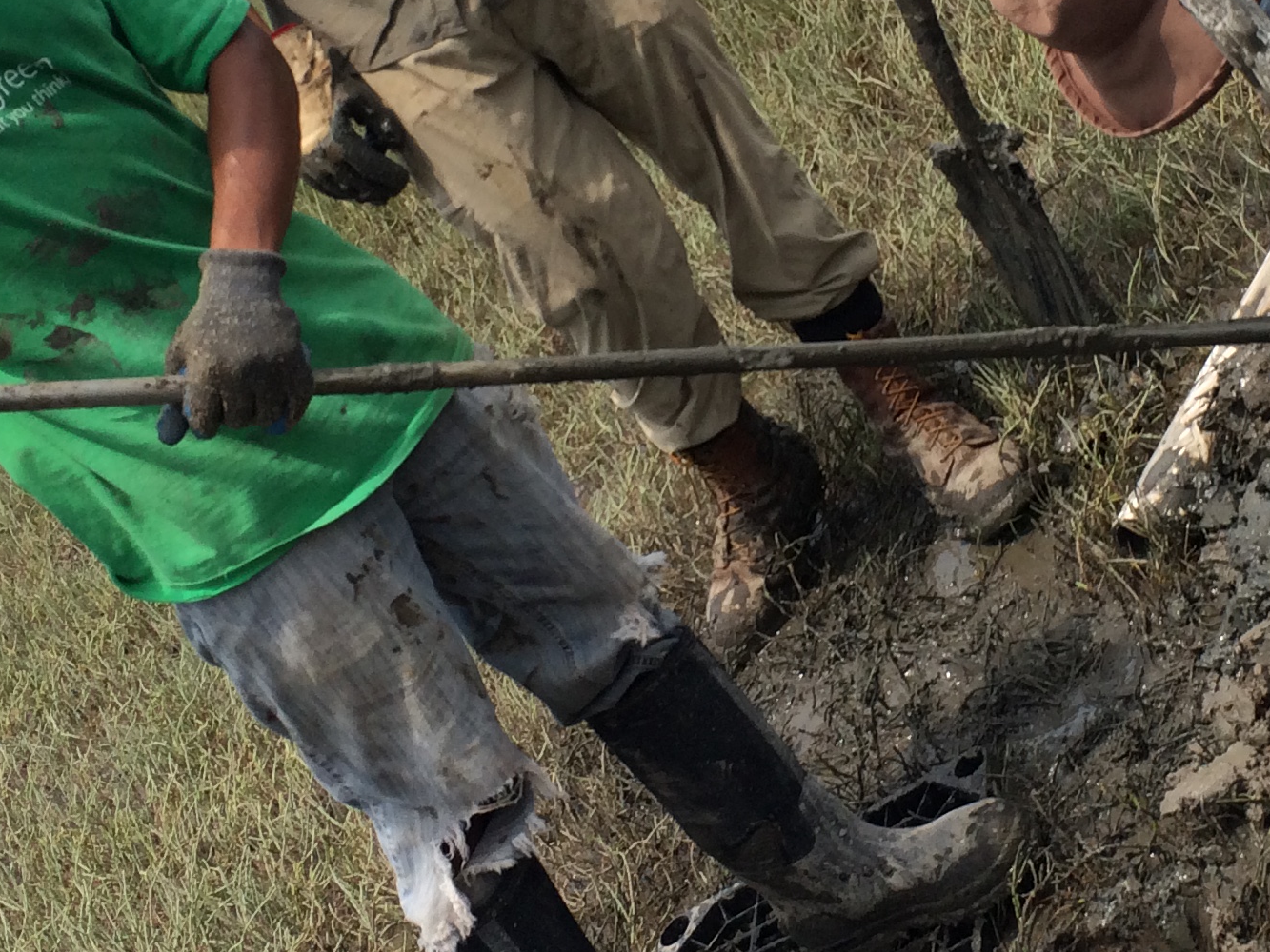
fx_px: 2605
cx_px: 840
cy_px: 241
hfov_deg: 27.2
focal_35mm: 71
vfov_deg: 20.6
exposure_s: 1/2283
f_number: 2.2
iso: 32
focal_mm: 4.15
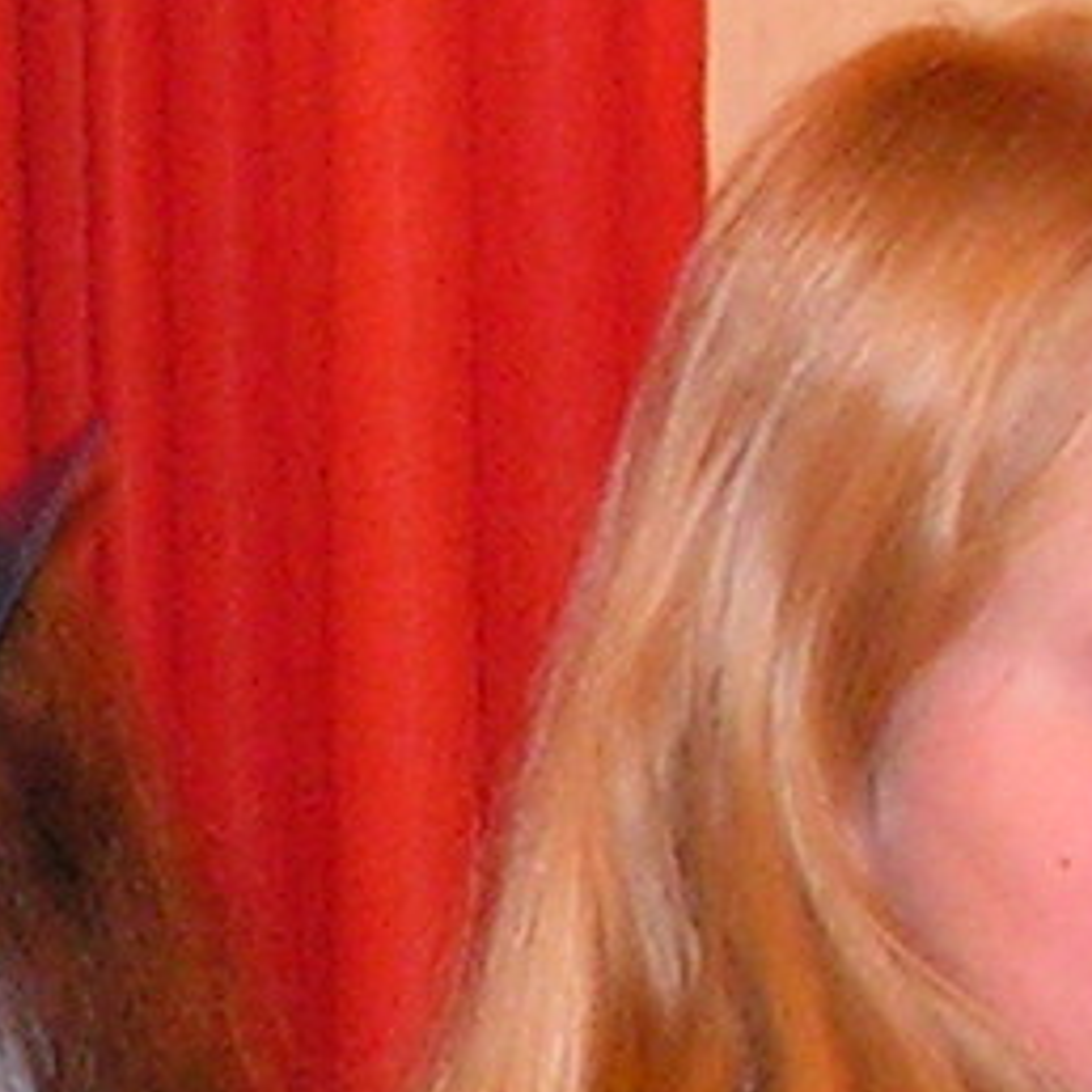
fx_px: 9030
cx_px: -114
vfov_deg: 6.9
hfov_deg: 6.9
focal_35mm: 253
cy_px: 995
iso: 200
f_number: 3.2
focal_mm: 6
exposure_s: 1/40
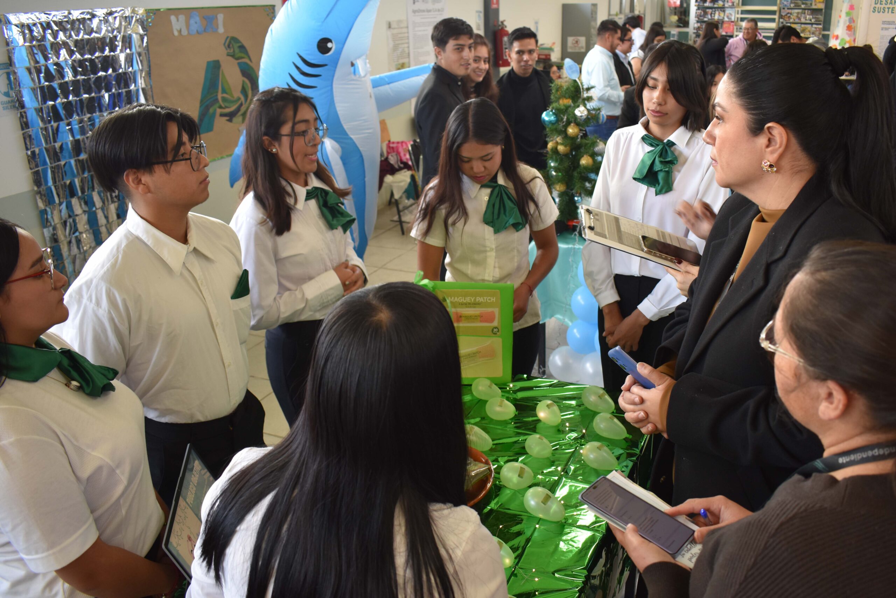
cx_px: 448
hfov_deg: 61.9
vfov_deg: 43.6
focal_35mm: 30
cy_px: 299
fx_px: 747
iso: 560
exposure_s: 1/60
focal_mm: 20
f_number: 4
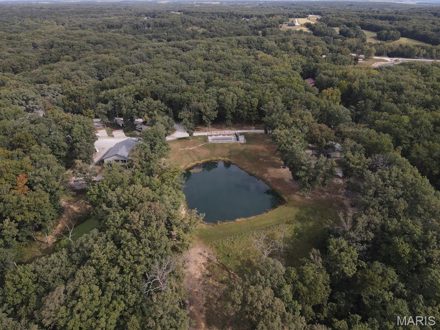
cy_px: 165
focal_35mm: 24
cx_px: 220
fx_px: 305
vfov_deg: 56.8
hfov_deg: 71.6
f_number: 2.8
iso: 100
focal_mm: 4.5
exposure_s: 1/500
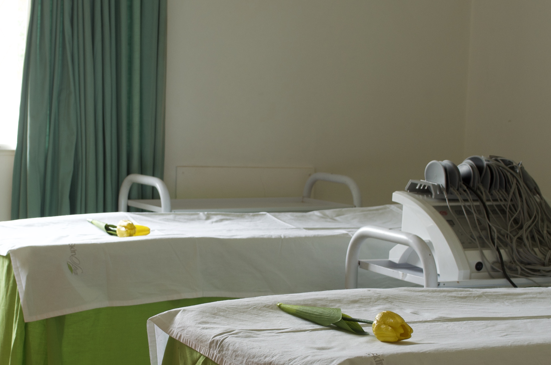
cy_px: 205
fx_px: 1298
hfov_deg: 23.9
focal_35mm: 85
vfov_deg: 16.0
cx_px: 188
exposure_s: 1/13
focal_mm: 32
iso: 200
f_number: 7.1
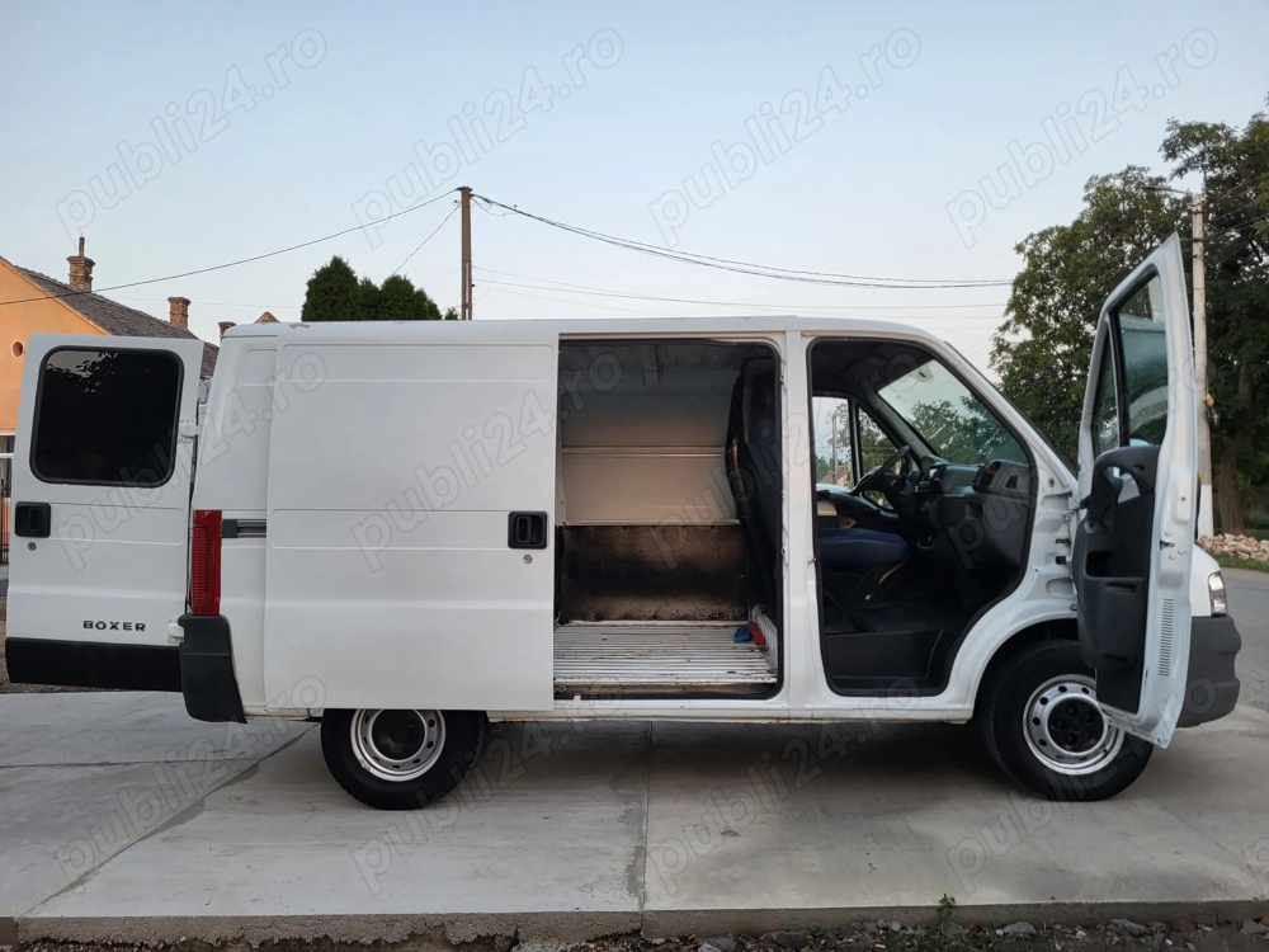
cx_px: 634
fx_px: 953
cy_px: 476
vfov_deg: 53.1
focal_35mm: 26
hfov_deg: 67.3
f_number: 1.8
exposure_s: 1/100
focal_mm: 5.4
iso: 80
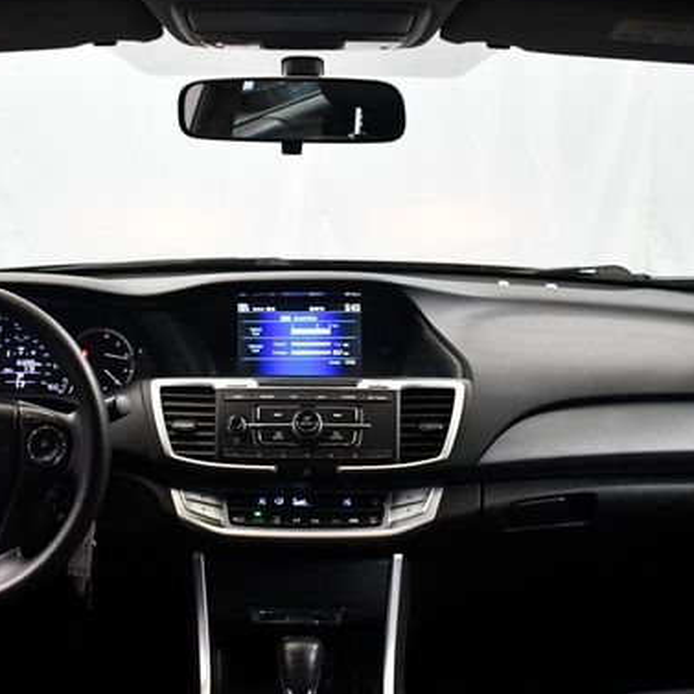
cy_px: 366
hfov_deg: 32.7
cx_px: 304
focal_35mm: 52
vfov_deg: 32.8
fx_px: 1179
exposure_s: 1/125
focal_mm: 18
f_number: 3.5
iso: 3200
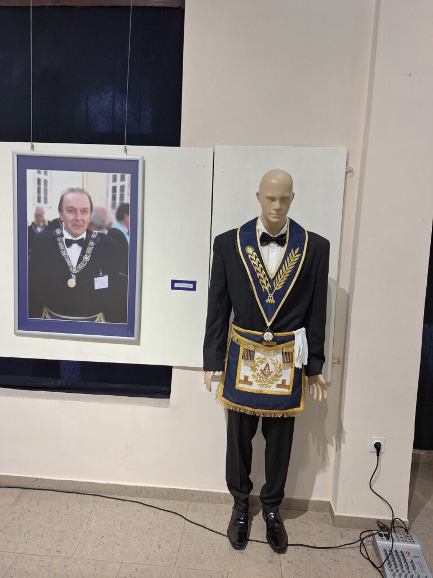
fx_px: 384
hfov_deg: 58.9
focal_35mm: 23
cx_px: 216
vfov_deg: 73.9
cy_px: 289
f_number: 1.8
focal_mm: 5.54
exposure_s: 1/50
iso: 125
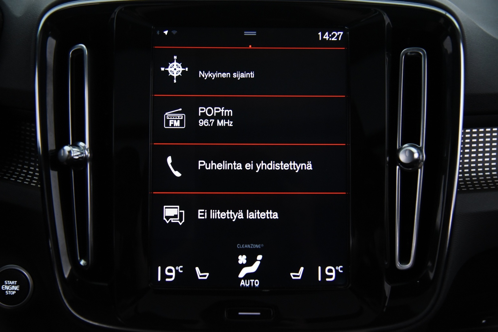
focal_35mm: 38
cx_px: 249
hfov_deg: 50.7
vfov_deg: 35.1
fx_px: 526
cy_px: 166
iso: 4000
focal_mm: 38
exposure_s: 1/60
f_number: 4
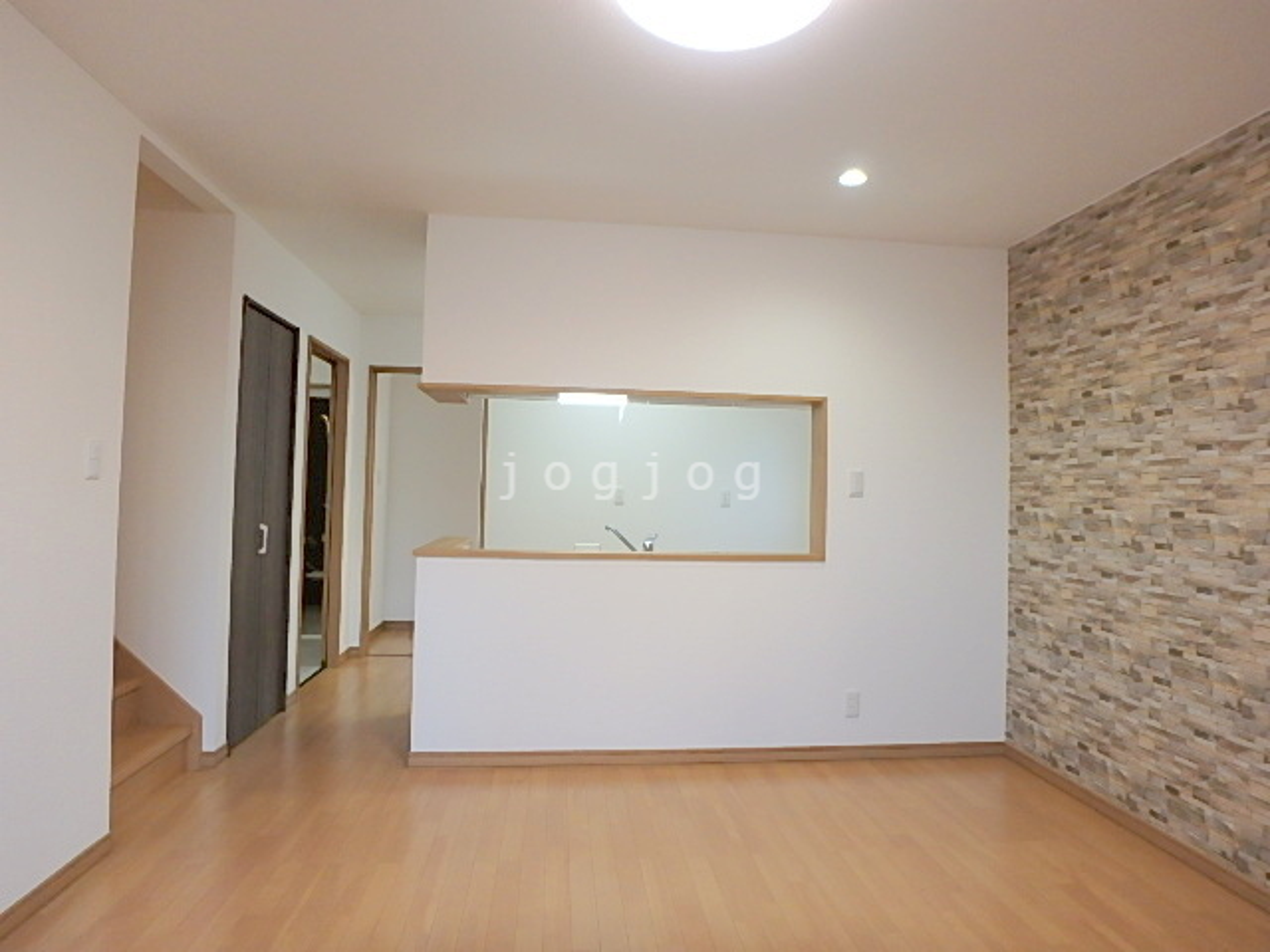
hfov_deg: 79.0
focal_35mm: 21
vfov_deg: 63.4
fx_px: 770
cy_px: 476
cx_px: 635
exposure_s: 1/50
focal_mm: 3.7
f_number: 3.5
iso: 200
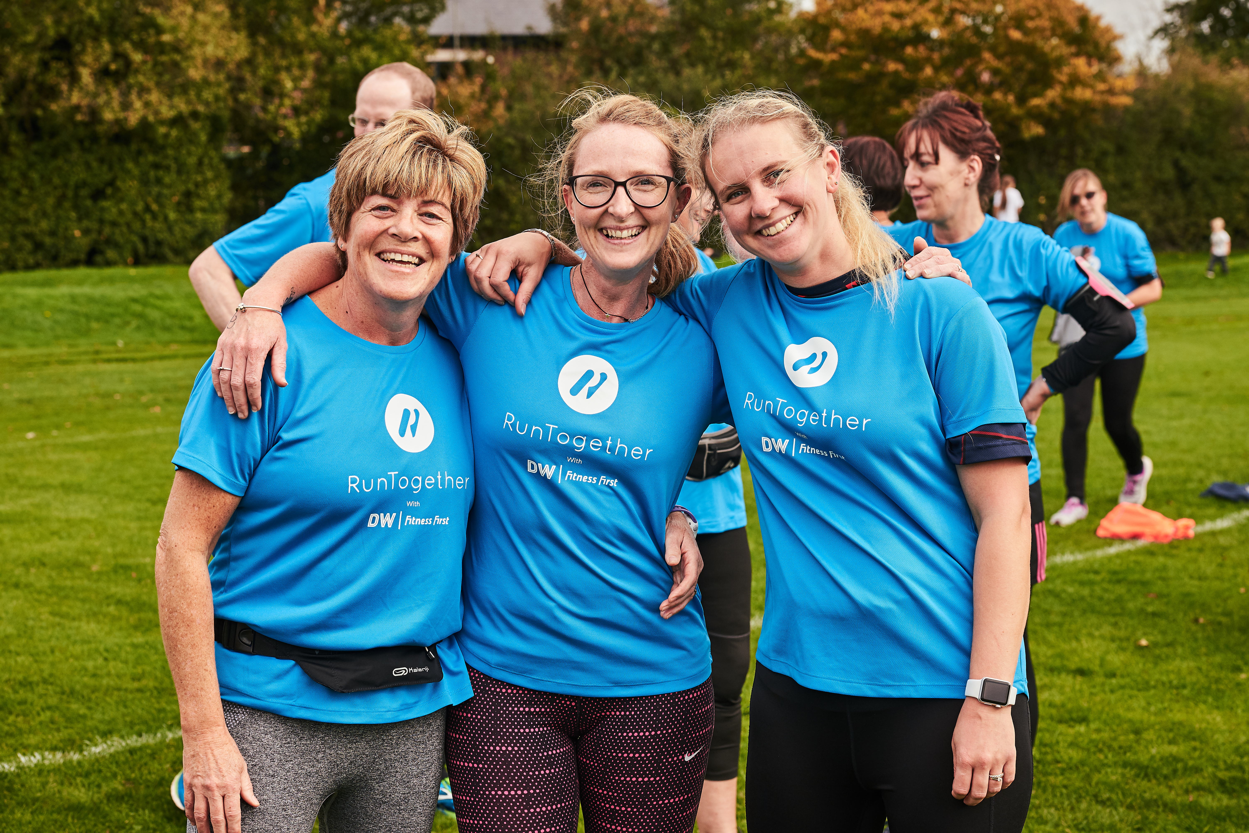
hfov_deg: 28.8
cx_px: 624
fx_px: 2429
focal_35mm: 70
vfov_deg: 19.5
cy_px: 416
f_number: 8
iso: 500
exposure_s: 1/500
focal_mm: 70
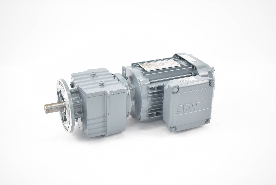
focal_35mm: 52
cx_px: 138
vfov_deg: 25.8
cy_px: 92
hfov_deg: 37.8
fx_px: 403
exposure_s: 1/60
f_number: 4.5
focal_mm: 35
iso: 400
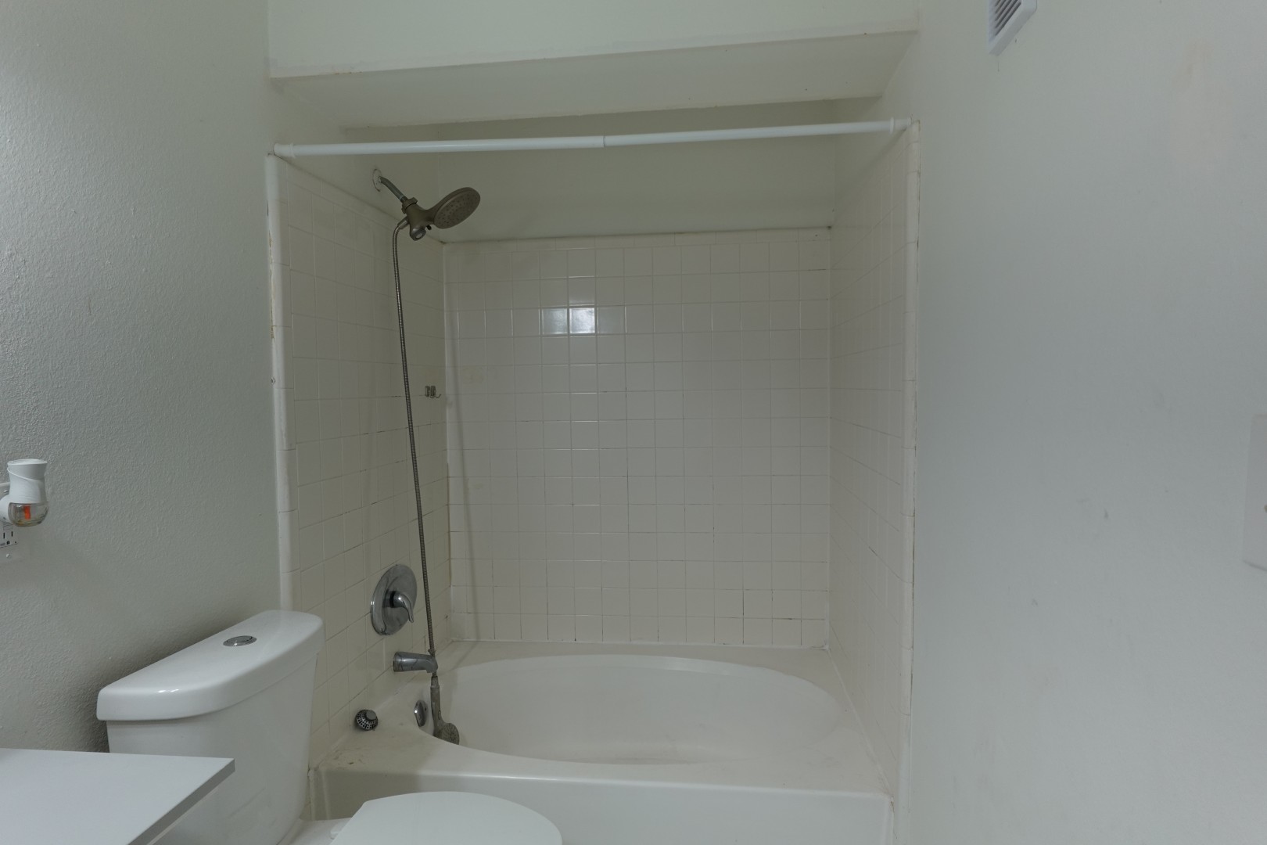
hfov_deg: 84.0
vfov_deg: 61.9
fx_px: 704
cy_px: 422
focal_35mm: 20
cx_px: 634
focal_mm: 7.6
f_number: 2
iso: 125
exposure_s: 1/200
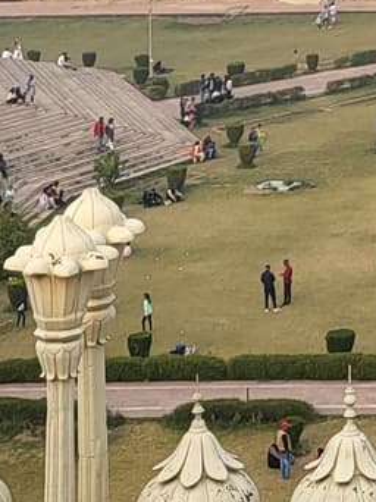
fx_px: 2117
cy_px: -339
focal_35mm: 146
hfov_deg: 9.7
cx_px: 623
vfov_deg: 12.6
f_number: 1.8
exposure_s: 1/1433
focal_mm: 5.4
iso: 40
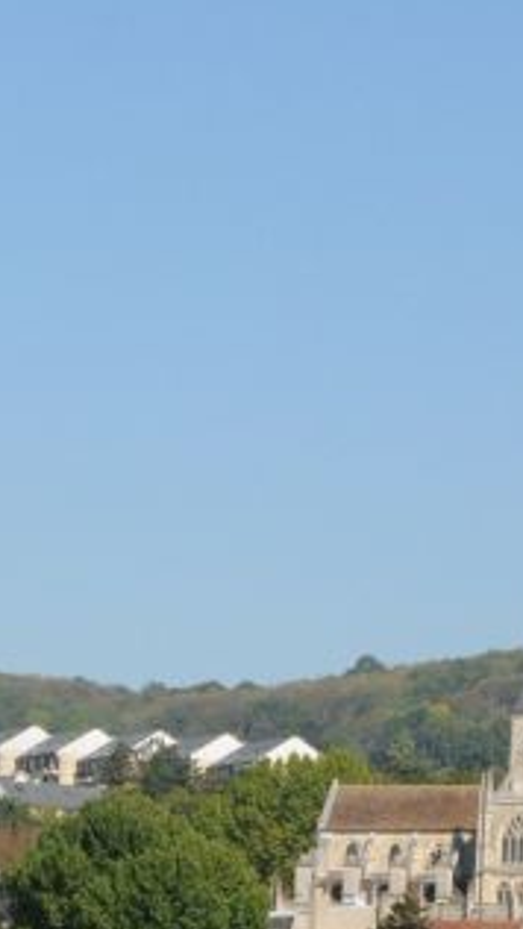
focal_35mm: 229
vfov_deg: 9.1
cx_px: -200
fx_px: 5640
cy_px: 1520
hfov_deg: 5.3
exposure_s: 1/500
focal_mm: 30
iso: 500
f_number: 11
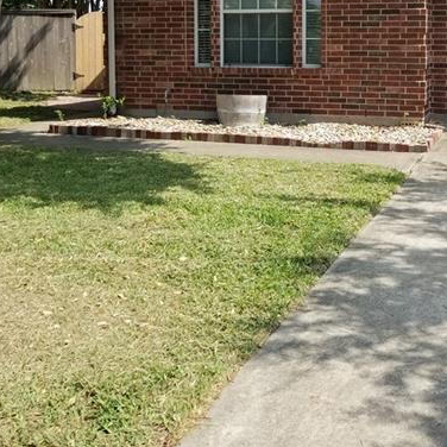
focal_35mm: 47
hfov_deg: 35.5
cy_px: 106
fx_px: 687
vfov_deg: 35.2
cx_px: 317
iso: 50
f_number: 1.7
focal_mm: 4.25
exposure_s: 1/1508
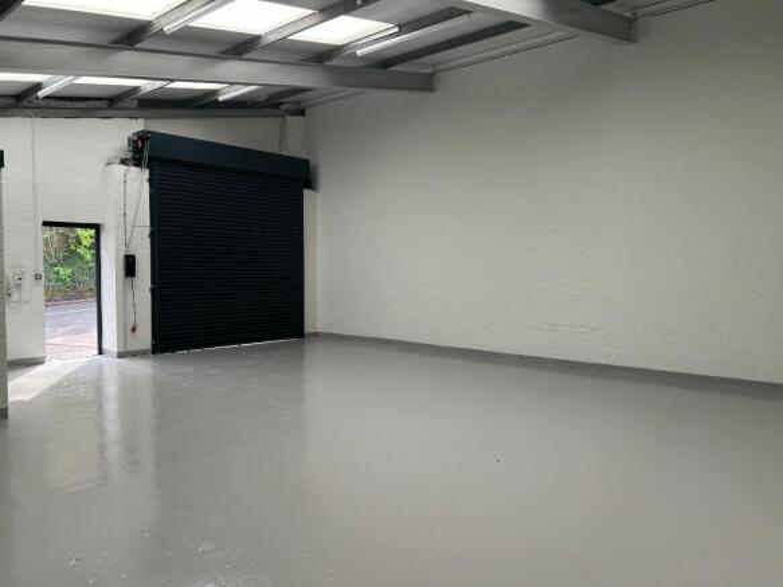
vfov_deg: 53.0
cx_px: 392
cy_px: 294
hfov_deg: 67.3
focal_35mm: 26
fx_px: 588
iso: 40
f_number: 1.5
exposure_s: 1/148
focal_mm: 5.7
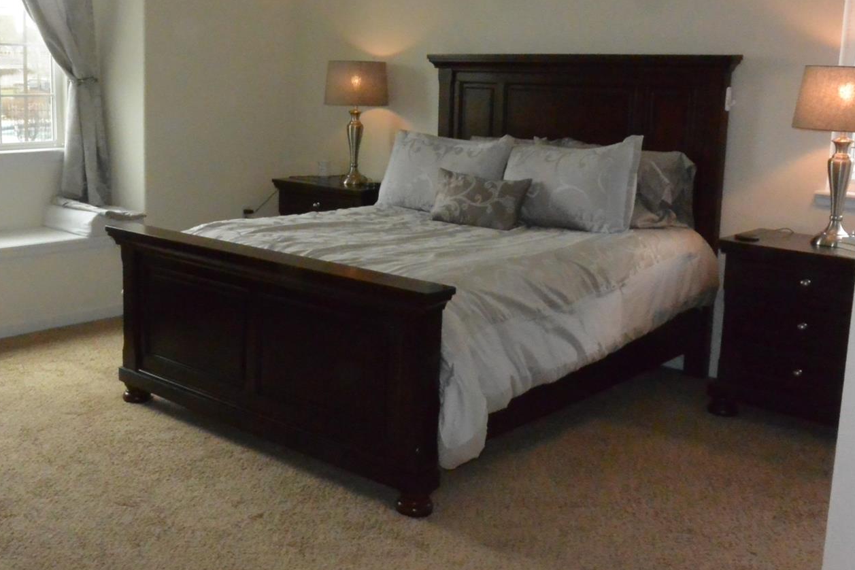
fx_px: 997
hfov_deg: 46.0
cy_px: 241
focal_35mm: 42
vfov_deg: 31.8
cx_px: 318
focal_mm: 12.5
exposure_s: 1/60
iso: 3200
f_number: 3.8
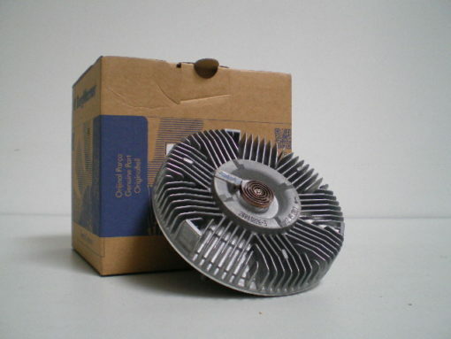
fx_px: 495
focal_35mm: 38
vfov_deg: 37.8
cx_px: 226
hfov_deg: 49.0
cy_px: 170
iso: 250
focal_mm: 6.3
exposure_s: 1/30
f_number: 3.1
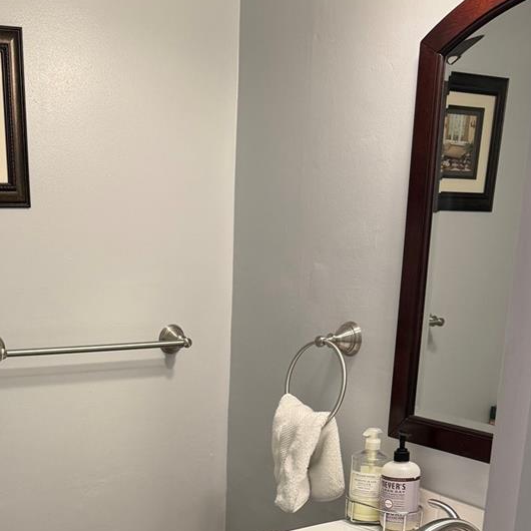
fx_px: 833
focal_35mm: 48
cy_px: 497
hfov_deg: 34.7
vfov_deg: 33.2
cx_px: 138
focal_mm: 6.76
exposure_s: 1/120
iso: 200
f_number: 1.78
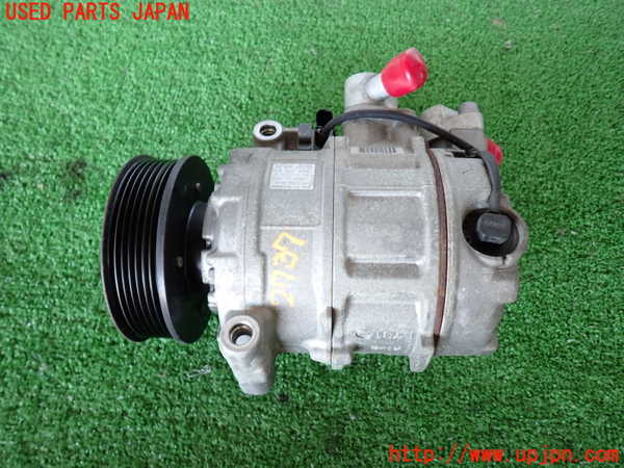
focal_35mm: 25
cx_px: 312
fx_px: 451
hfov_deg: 69.4
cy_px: 234
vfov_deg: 54.9
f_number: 2
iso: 200
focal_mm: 4.5
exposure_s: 1/40
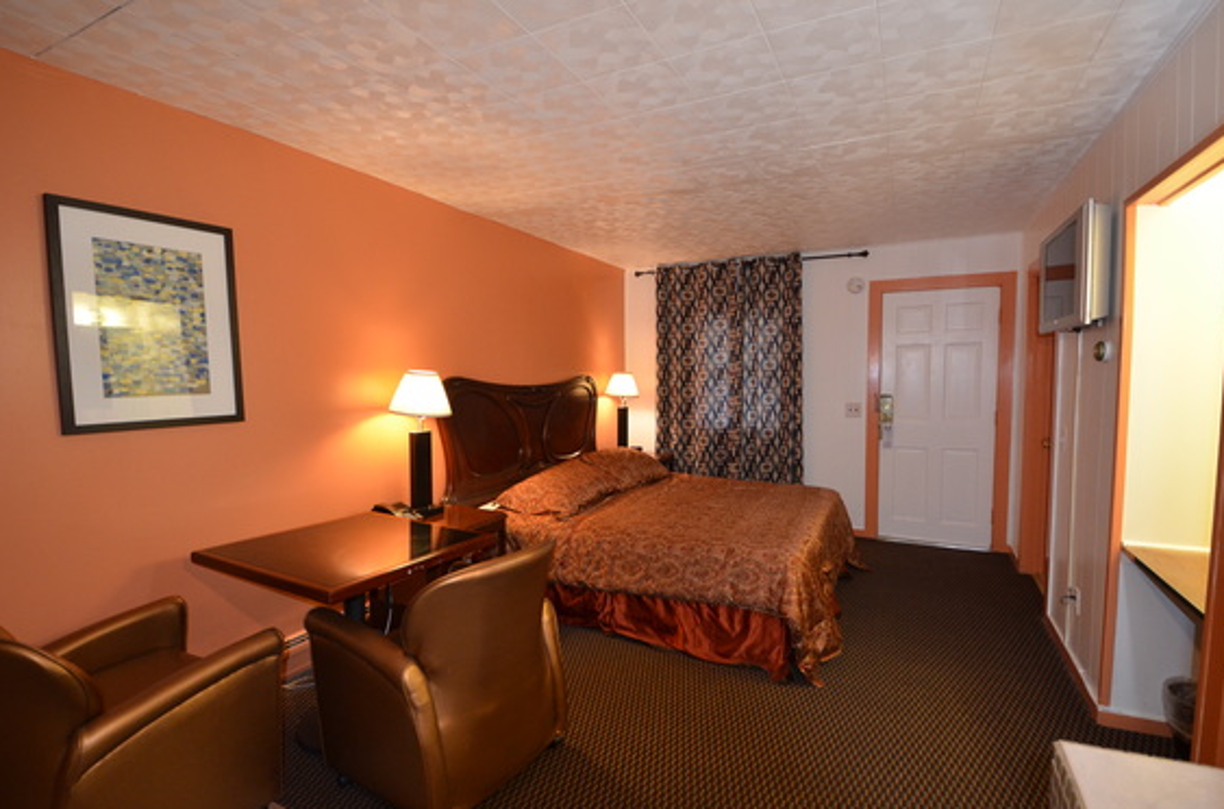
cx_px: 630
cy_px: 414
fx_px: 542
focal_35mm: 16
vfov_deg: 73.4
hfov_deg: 96.9
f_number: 3.5
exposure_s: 1/60
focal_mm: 10
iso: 1000
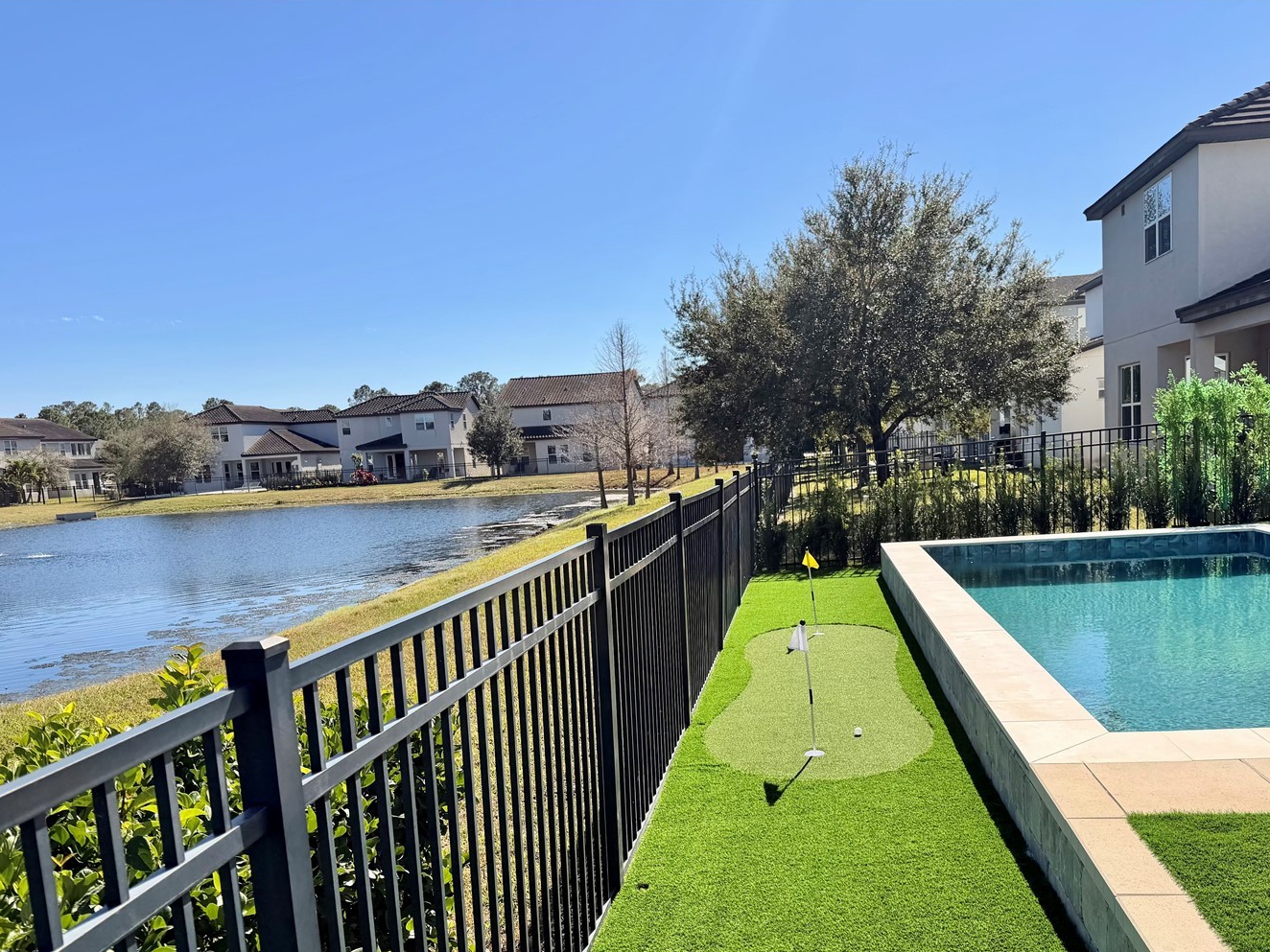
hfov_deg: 61.5
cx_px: 703
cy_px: 572
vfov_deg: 47.9
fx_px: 1064
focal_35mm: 29
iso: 80
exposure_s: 1/6711
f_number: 1.78
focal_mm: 6.76
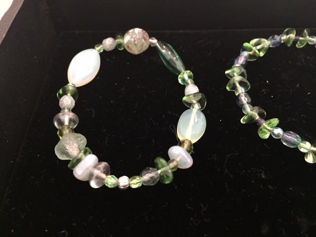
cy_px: 118
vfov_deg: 48.2
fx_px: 265
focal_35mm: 29
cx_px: 158
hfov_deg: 61.7
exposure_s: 1/17
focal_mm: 4.15
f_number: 2.2
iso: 250
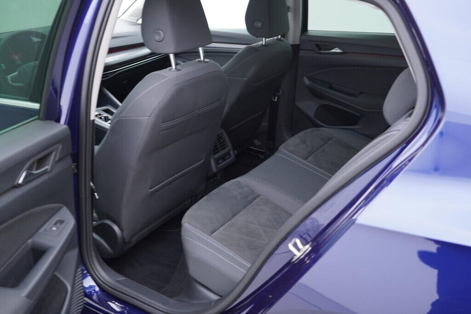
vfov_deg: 36.9
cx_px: 236
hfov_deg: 53.1
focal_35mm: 36
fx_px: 471
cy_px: 157
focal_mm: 24
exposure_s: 1/40
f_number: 2.8
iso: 250
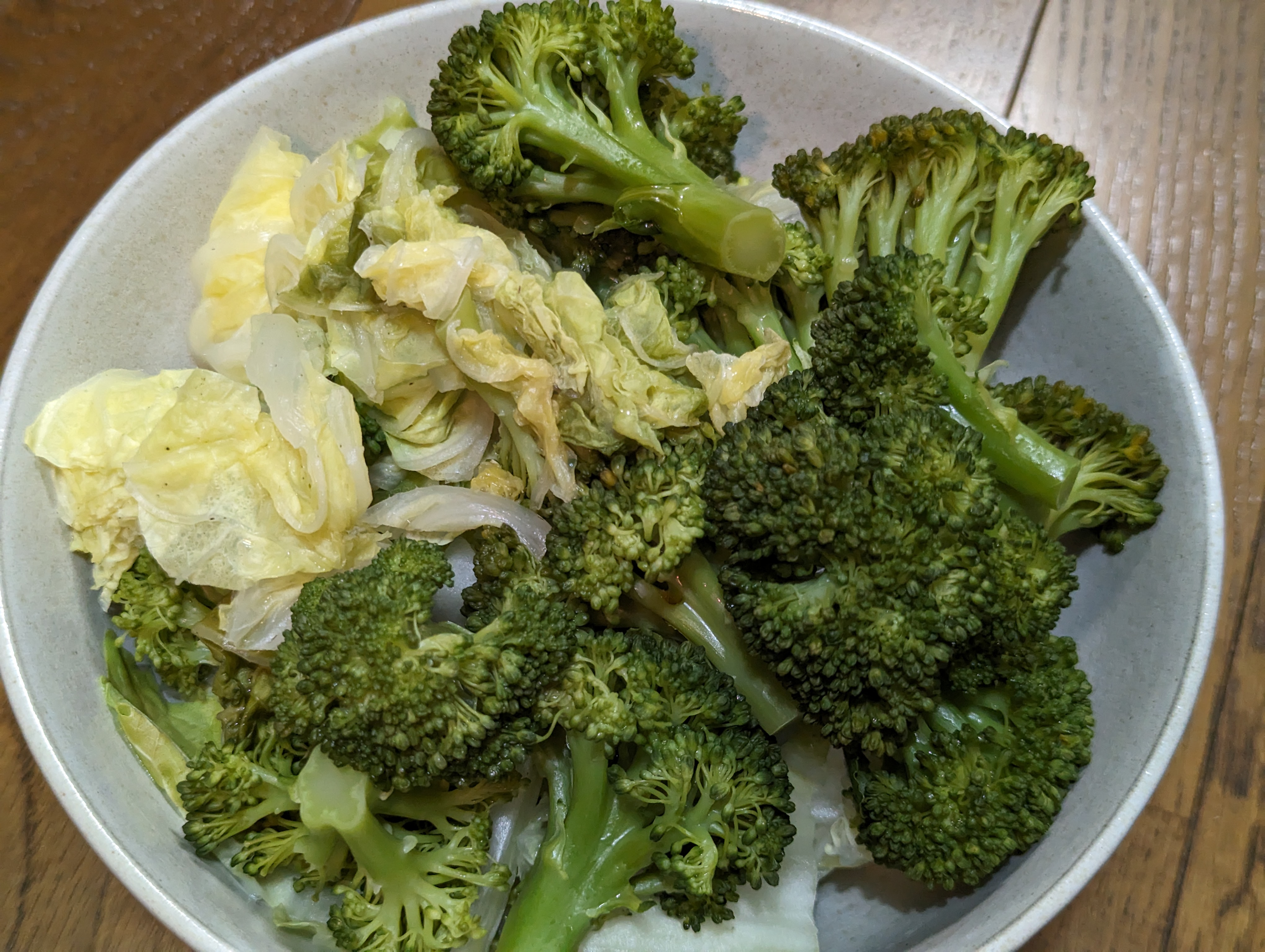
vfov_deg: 30.3
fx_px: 1757
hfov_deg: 39.6
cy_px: 476
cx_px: 632
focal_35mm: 48
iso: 561
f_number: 1.85
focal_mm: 6.81
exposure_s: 1/60
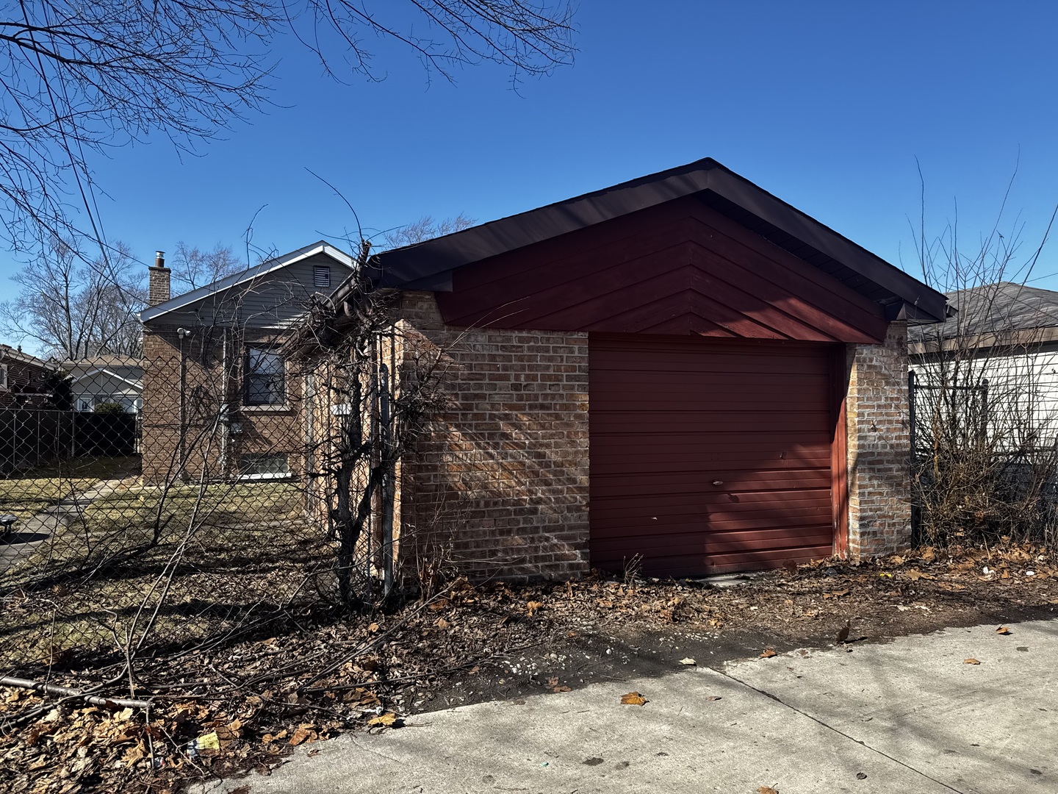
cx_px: 529
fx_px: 734
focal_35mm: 24
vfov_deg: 56.8
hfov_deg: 71.6
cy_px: 397
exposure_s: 1/2331
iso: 80
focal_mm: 6.76
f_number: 1.78
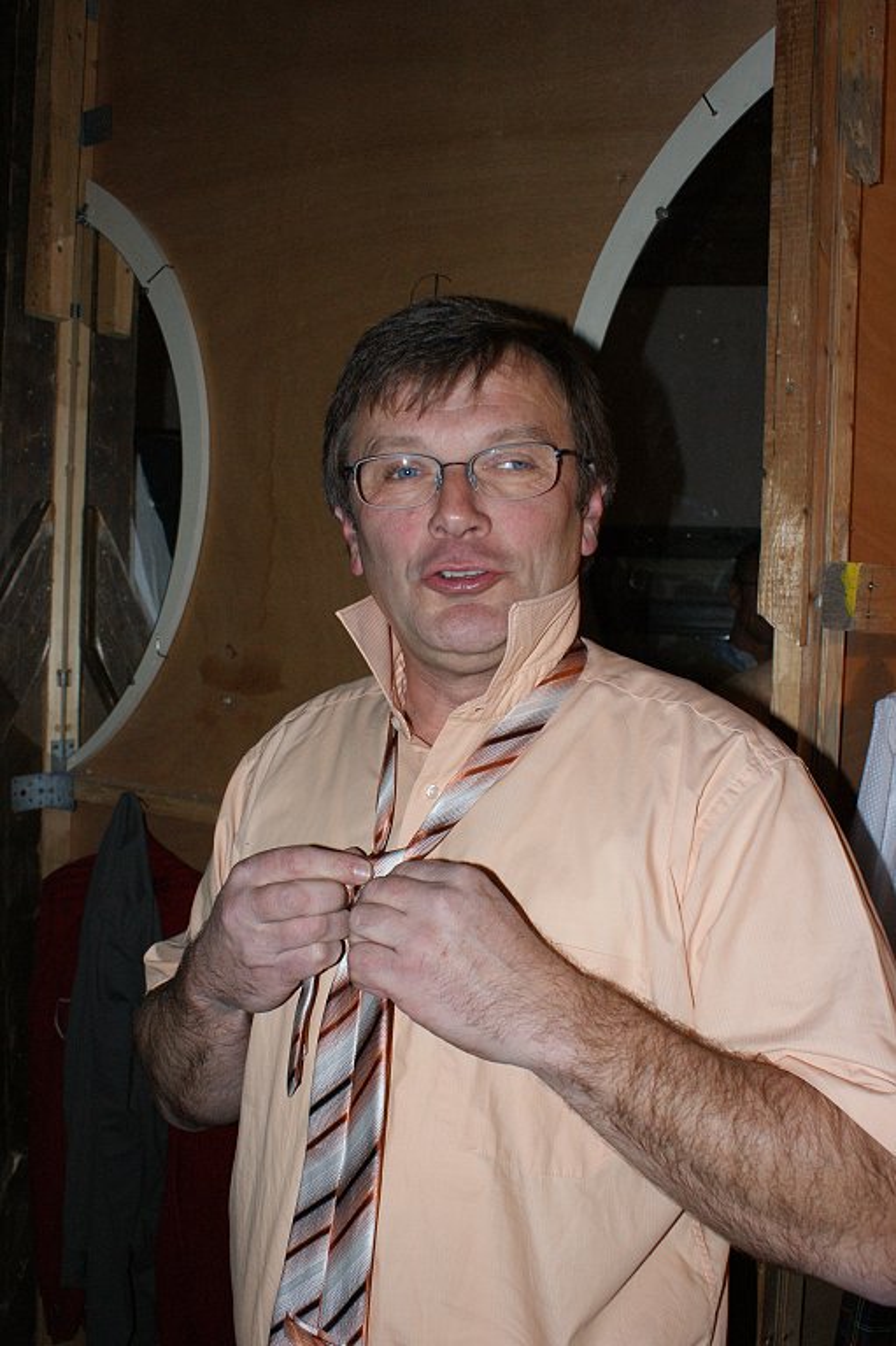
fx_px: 1234
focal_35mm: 33
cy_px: 673
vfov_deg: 57.3
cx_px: 448
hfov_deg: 39.9
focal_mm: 22
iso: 400
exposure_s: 1/60
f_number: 5.6
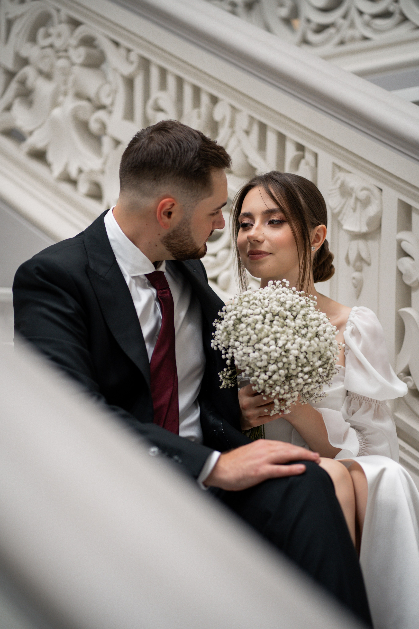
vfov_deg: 23.9
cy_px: 314
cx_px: 210
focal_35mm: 85
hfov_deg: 16.1
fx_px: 1484
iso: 640
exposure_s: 1/250
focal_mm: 85
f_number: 1.8
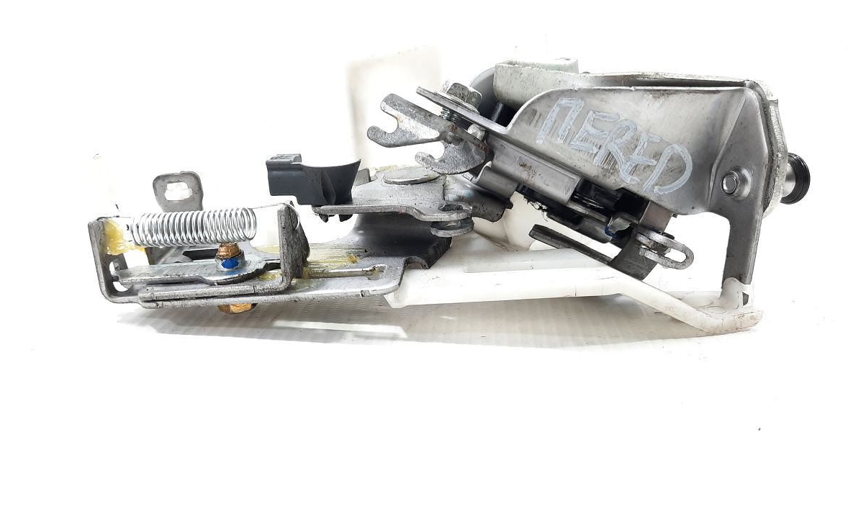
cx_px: 428
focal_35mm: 27
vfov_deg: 45.9
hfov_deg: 68.4
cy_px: 237
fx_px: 624
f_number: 2
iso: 100
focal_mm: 4.6
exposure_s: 1/50
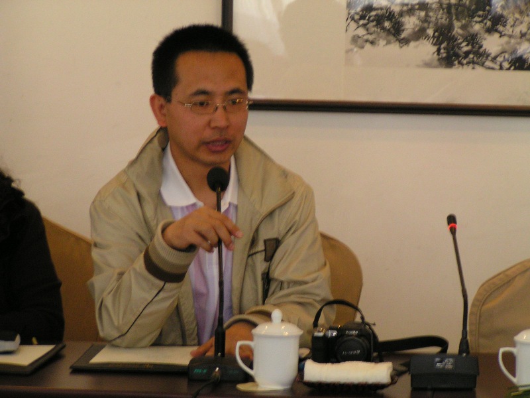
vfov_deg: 8.2
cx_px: 265
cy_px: 199
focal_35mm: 180
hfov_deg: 11.0
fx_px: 2756
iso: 200
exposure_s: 1/30
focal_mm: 27.5
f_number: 3.5
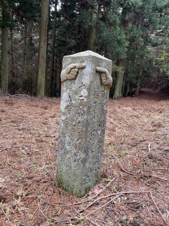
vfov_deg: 67.3
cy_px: 113
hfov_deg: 53.1
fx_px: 169
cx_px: 84
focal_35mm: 26
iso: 64
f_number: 1.6
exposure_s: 1/121
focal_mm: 4.2
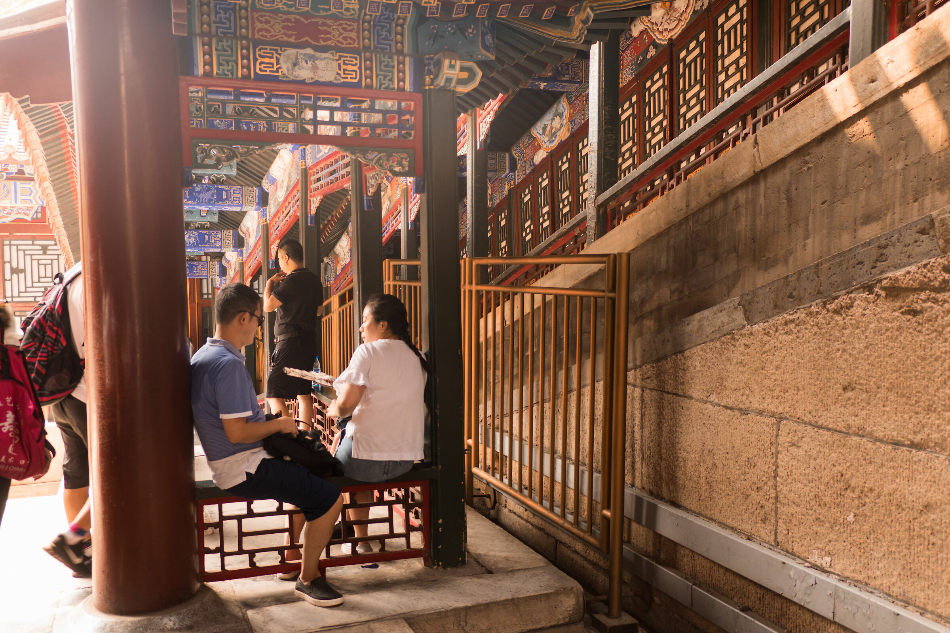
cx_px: 475
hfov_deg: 60.3
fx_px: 818
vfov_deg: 42.3
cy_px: 316
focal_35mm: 31
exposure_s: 1/60
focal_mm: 20.5
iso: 200
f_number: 3.2
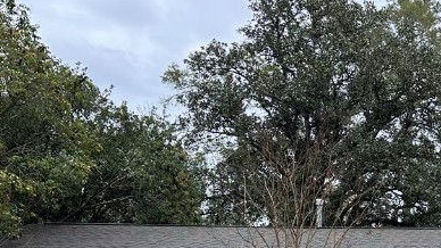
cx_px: 386
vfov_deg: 16.6
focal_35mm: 69
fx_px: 807
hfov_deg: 29.5
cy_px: 313
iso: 80
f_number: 1.78
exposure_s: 1/714
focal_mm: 6.86
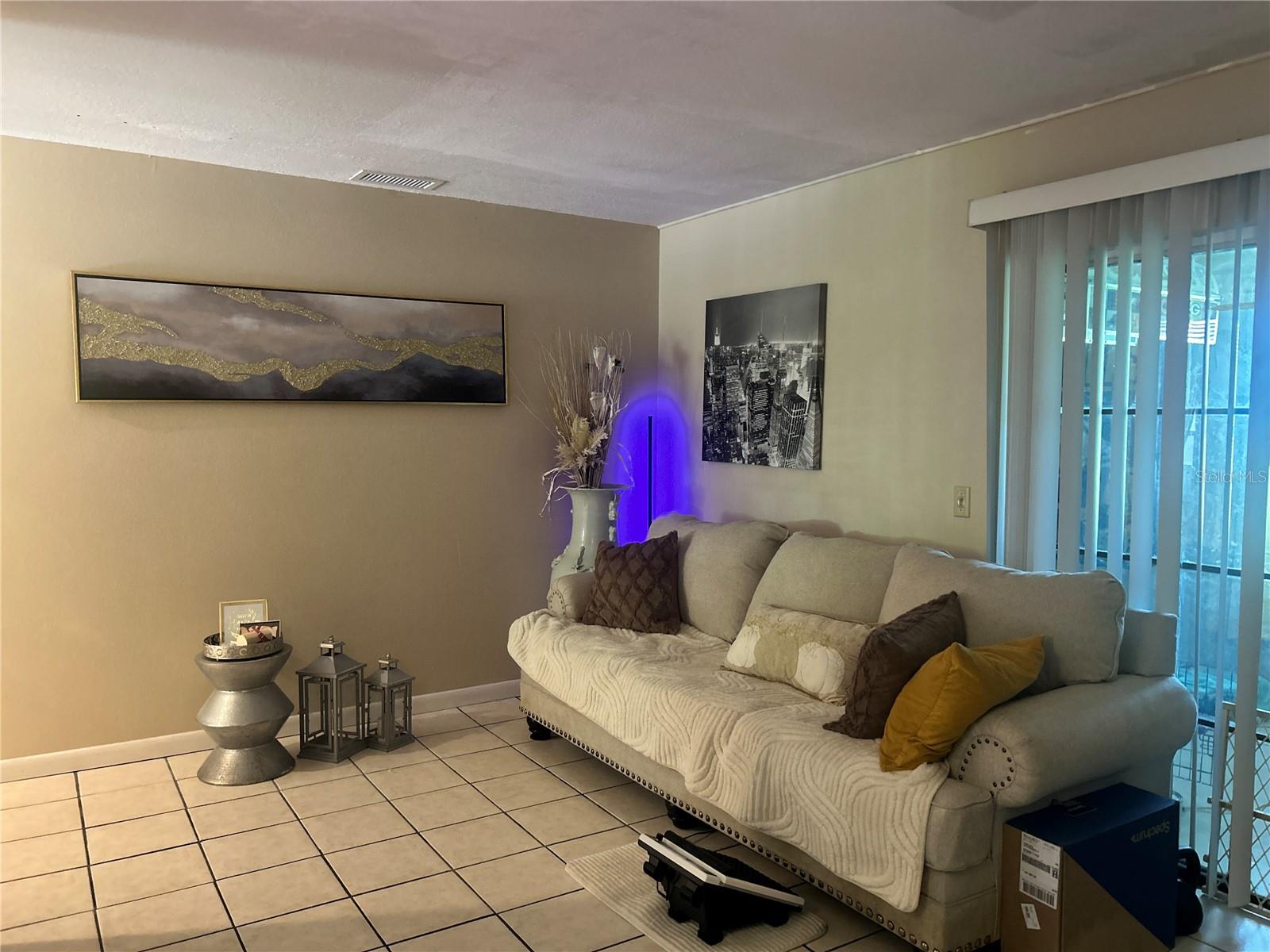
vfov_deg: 53.1
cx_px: 635
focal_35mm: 26
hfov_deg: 67.3
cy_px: 476
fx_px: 954
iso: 400
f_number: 1.5
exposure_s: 1/40
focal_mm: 5.7
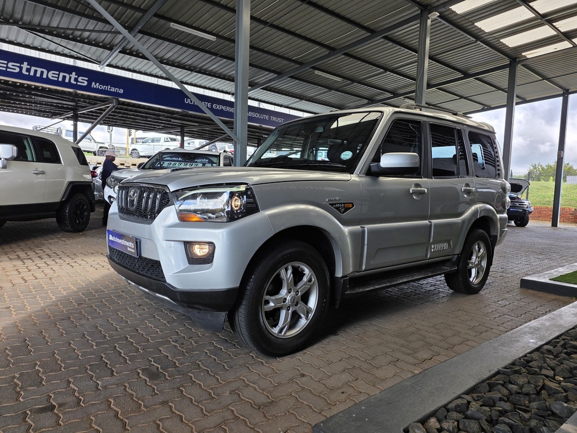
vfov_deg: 58.9
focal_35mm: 23
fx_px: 383
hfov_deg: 73.9
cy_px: 216
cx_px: 288
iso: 40
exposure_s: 1/359
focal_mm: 6.25
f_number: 1.7
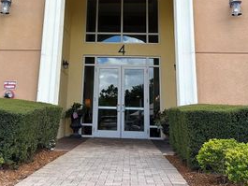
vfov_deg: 28.6
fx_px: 351
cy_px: 20
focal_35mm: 49
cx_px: 103
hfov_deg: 38.8
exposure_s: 1/1361
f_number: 1.5
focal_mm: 5.7
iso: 50
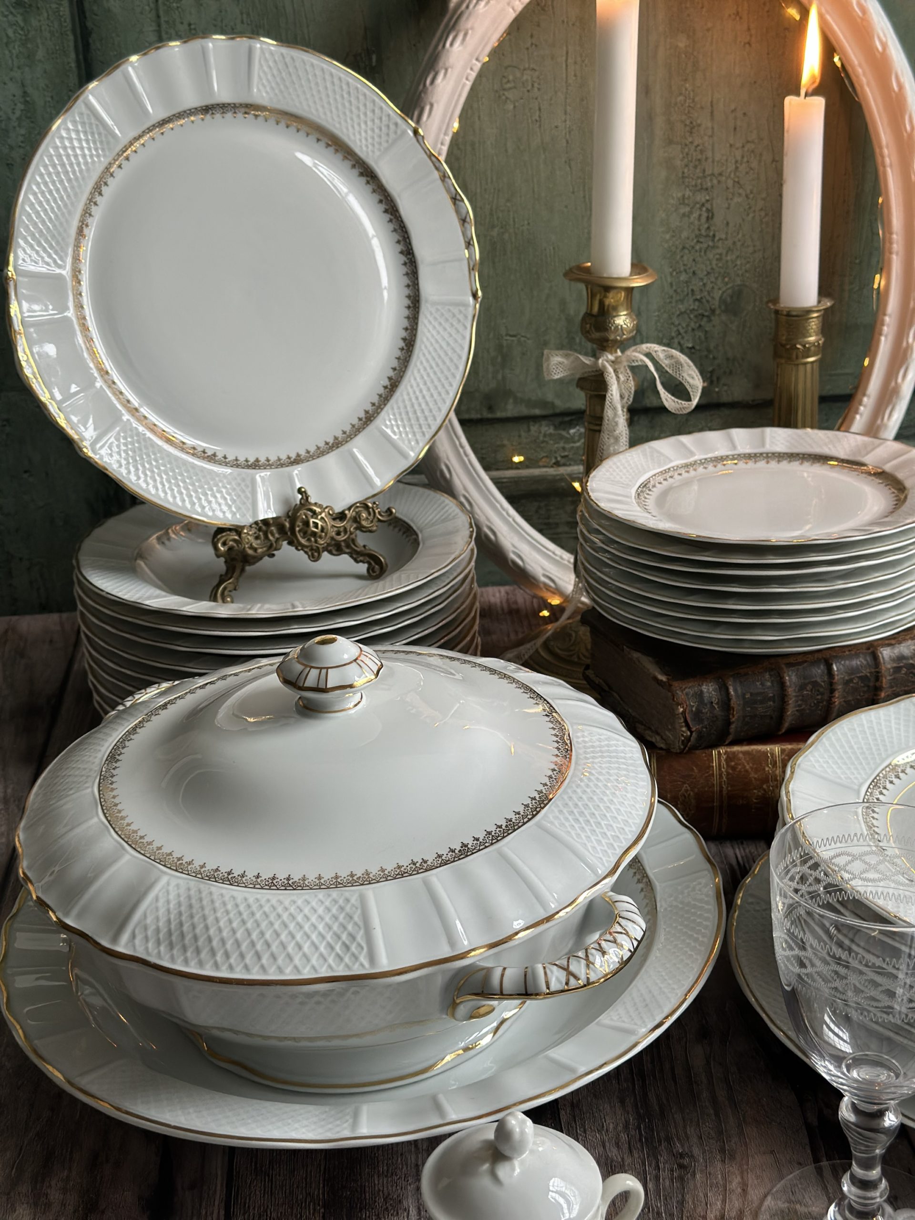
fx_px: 1692
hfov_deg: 30.3
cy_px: 610
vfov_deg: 39.7
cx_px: 458
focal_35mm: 48
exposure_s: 1/95
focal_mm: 6.86
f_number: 1.78
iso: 125
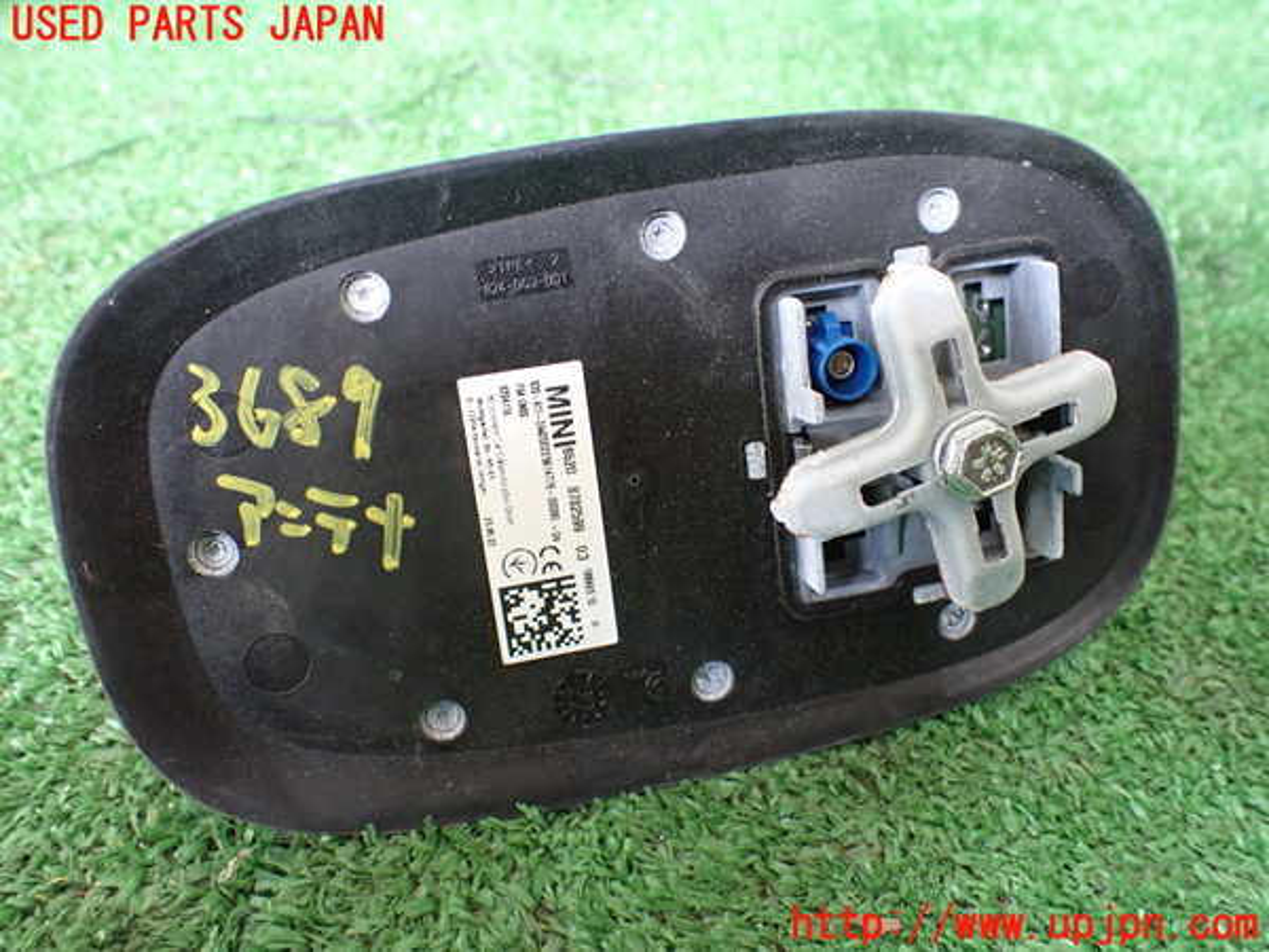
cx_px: 634
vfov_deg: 46.8
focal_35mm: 30
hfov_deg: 60.0
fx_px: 1100
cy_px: 476
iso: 800
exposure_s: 1/80
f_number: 2.3
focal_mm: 5.4
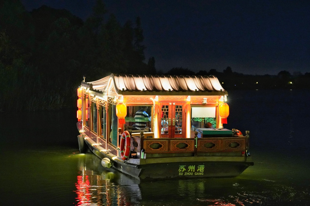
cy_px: 103
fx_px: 603
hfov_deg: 28.8
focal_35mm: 70
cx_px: 155
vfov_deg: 19.5
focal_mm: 70
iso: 12800
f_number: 4
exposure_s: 1/80
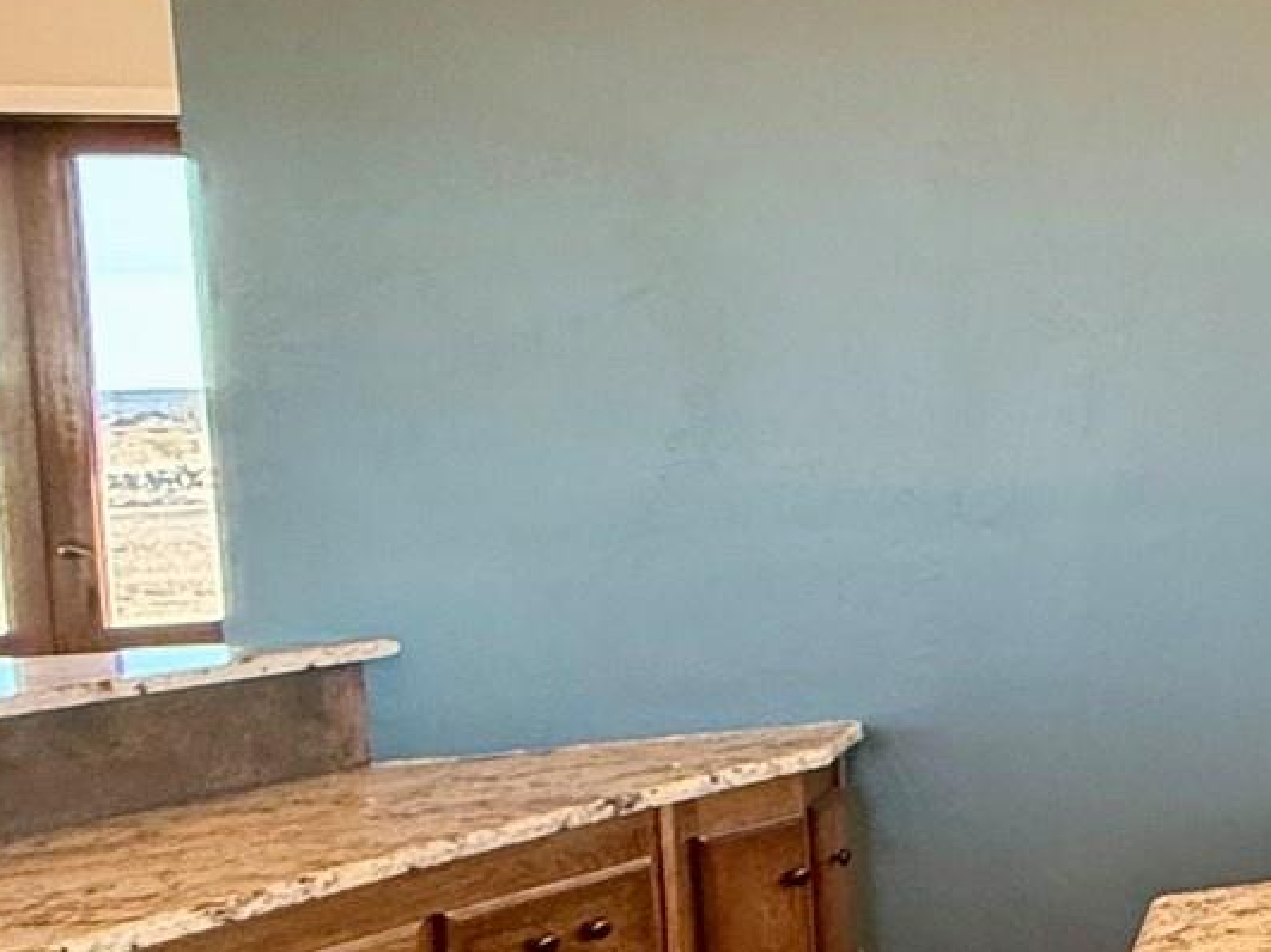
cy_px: 428
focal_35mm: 54
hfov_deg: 21.3
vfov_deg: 27.0
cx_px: 2351
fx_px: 1982
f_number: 2.2
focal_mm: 2.22
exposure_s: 1/120
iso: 320
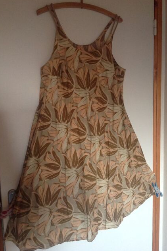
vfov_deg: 51.9
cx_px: 79
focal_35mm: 37
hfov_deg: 35.9
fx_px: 258
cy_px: 126
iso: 200
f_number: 2.4
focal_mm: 4.28
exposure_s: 1/15
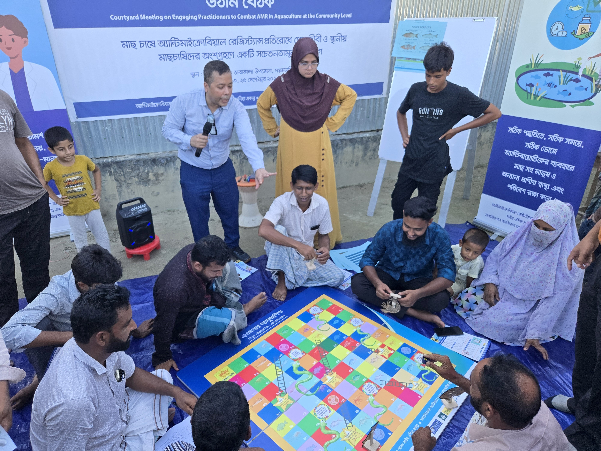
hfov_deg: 73.9
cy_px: 226
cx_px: 300
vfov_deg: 58.9
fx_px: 399
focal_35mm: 23
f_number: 1.8
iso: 125
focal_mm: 5.4
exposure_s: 1/508
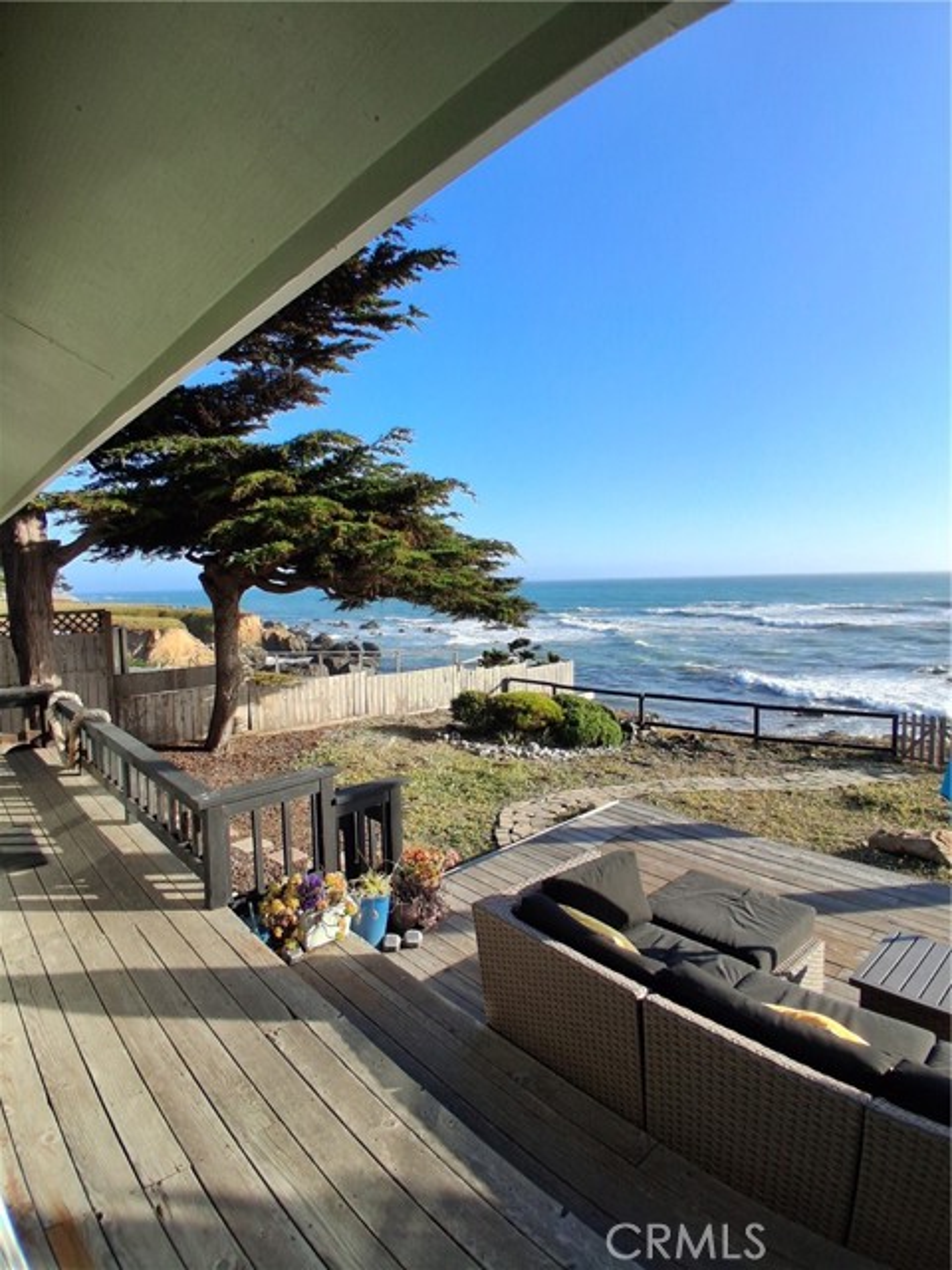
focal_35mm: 17
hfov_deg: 74.7
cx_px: 476
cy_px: 635
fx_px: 623
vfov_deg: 91.0
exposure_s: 1/1007
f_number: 2.2
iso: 50
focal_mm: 1.4
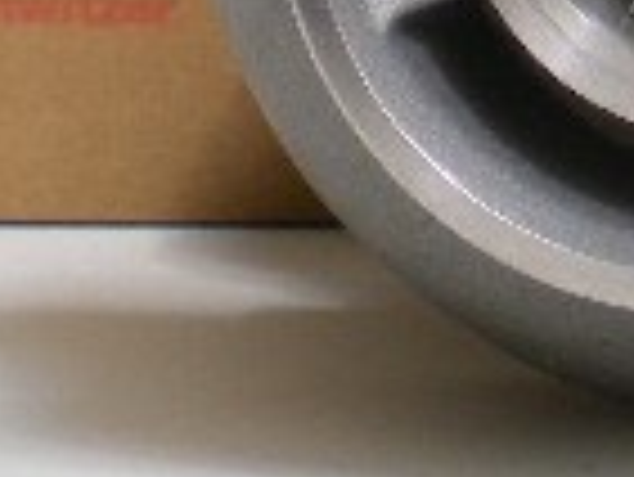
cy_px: -378
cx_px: 531
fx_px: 3153
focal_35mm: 172
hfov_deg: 11.4
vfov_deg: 8.3
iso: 125
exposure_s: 1/30
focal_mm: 6.3
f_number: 3.1
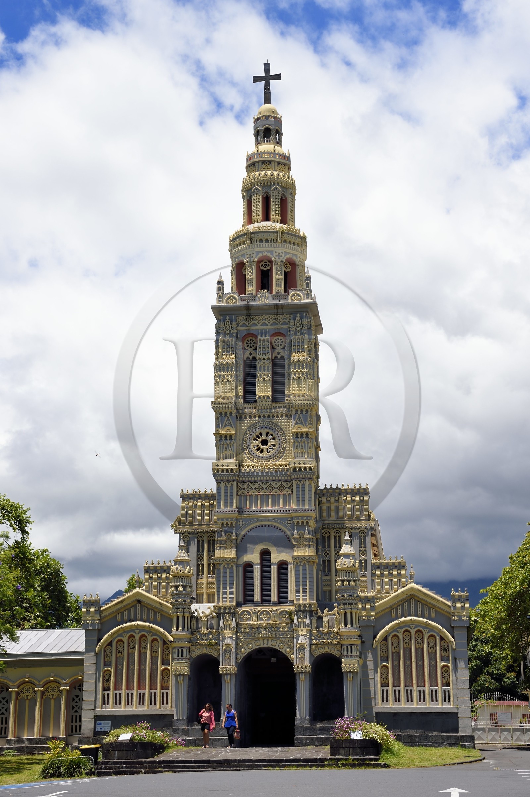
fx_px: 1437
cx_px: 265
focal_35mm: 65
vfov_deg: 31.0
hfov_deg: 20.9
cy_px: 398
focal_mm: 65
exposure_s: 1/320
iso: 200
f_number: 14
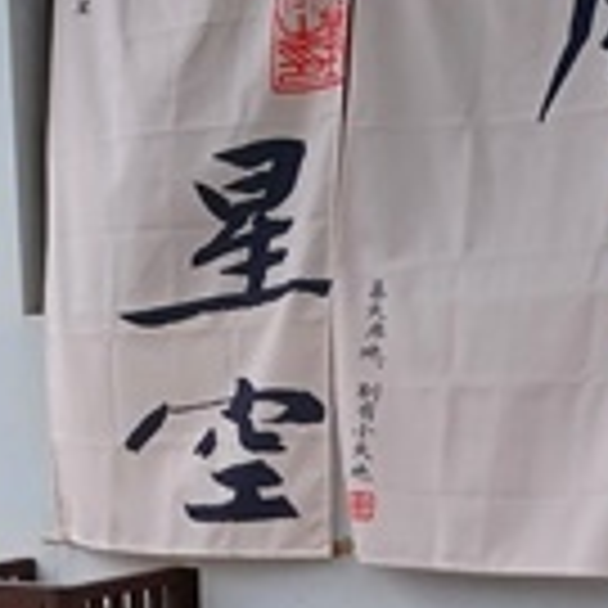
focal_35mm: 98
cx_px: 248
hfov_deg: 17.7
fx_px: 1947
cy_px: 766
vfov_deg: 16.8
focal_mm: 4.6
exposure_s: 1/60
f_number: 1.8
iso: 40
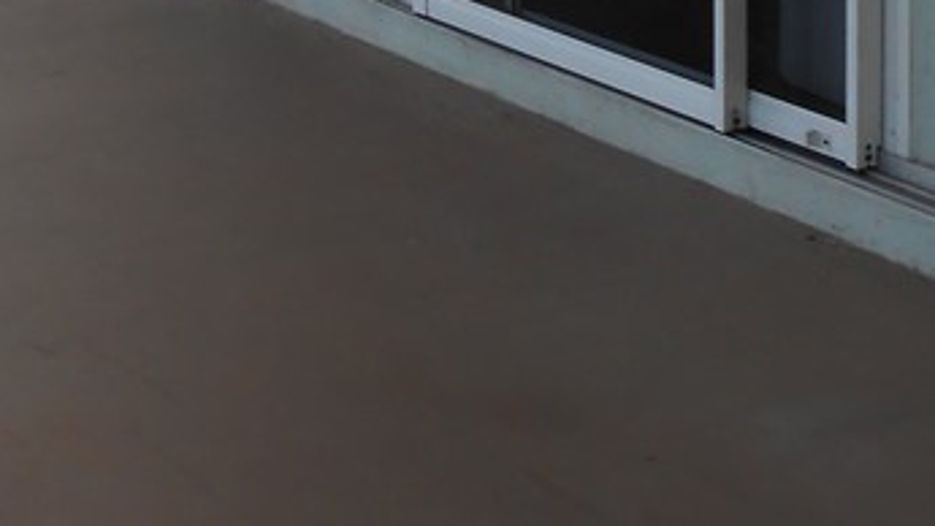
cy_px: -342
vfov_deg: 13.3
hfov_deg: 23.5
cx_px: -141
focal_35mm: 84
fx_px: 2082
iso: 80
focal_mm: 4.6
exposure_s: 1/250
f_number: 3.5
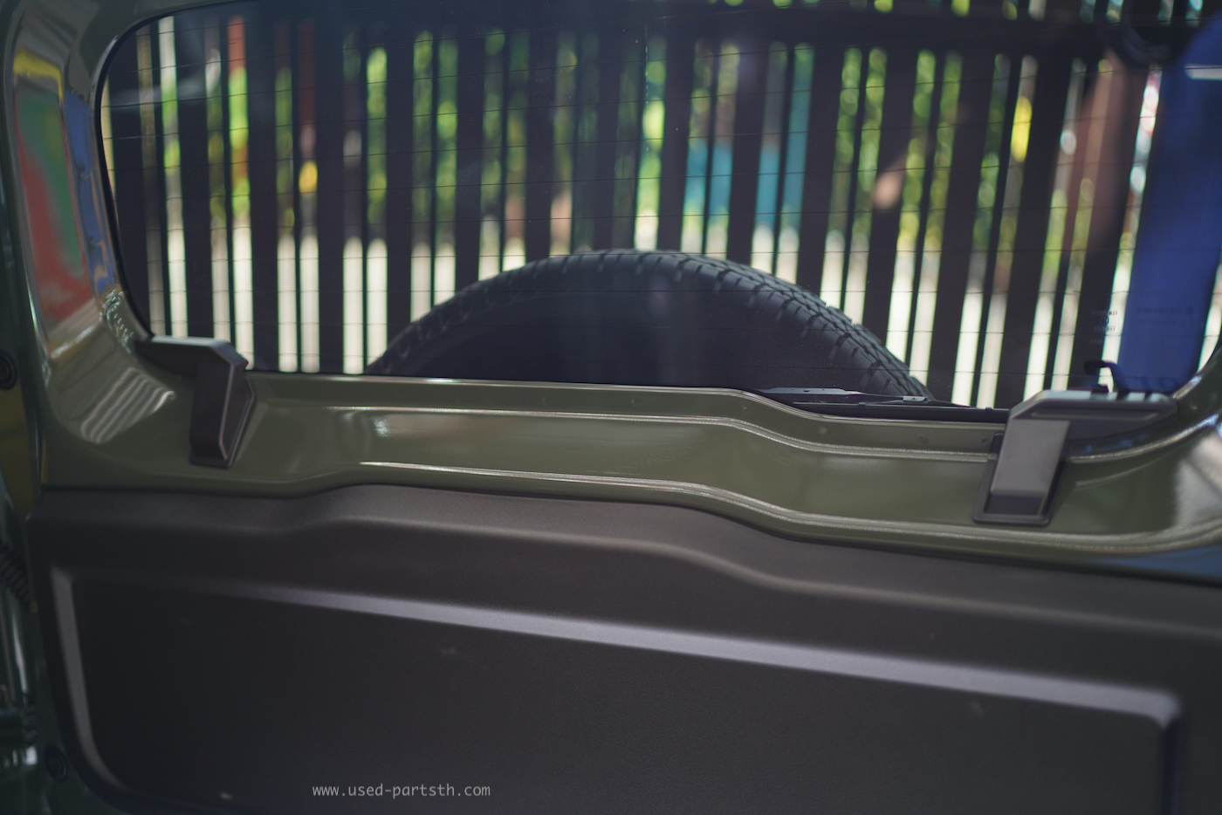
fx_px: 1188
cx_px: 611
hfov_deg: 54.4
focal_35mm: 35
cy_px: 408
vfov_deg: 37.9
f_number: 1.4
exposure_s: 1/40
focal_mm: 35
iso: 400
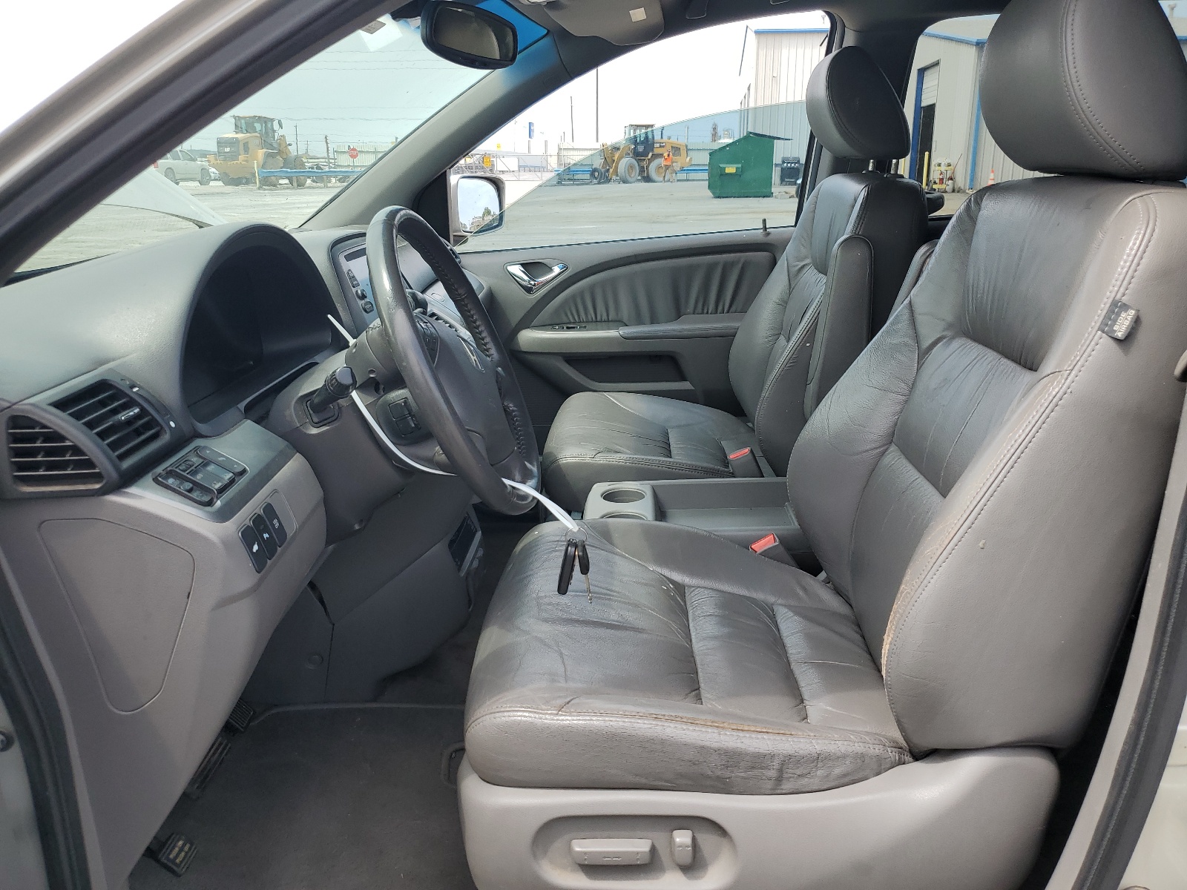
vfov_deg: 53.1
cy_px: 445
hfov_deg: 67.3
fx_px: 892
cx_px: 594
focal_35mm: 26
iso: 50
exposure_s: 1/1111
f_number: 1.5
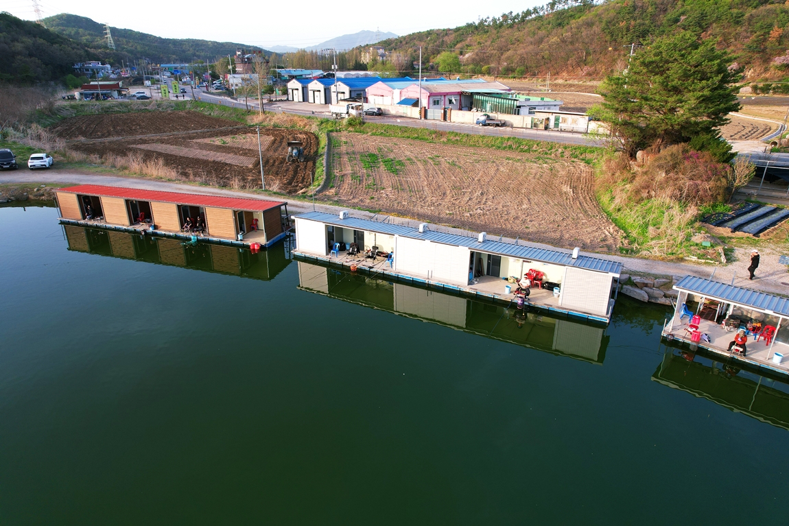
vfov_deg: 57.2
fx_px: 482
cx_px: 394
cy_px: 263
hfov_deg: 78.6
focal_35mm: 22
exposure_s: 1/350
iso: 100
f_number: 2.8
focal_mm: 8.38
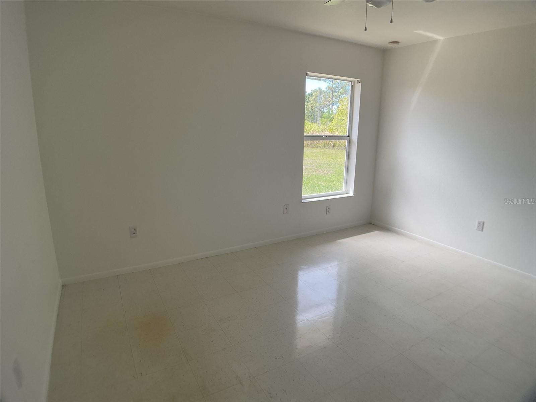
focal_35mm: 29
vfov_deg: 48.2
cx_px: 268
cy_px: 201
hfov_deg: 61.7
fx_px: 449
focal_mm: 3
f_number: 1.8
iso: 16
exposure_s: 1/120
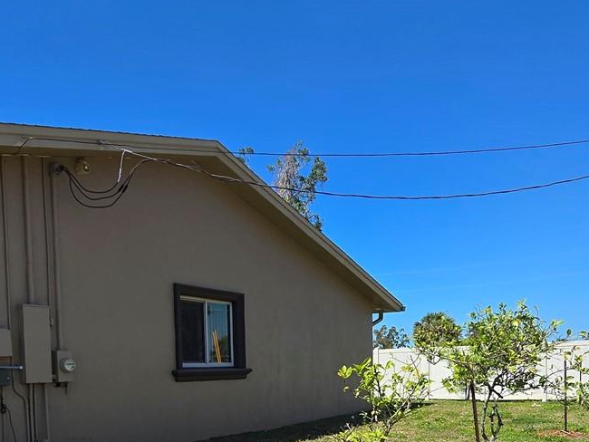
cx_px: 257
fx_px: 545
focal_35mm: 32
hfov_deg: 56.6
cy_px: 404
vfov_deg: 40.6
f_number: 2.2
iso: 50
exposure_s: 1/2524
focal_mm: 2.2
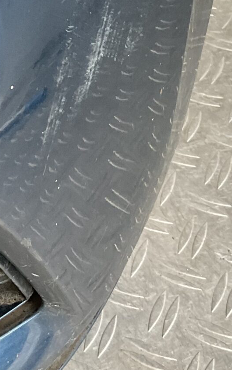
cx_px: -97
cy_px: 60
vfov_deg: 21.9
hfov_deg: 13.4
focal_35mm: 93
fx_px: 941
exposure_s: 1/60
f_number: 1.8
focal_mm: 3
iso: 80
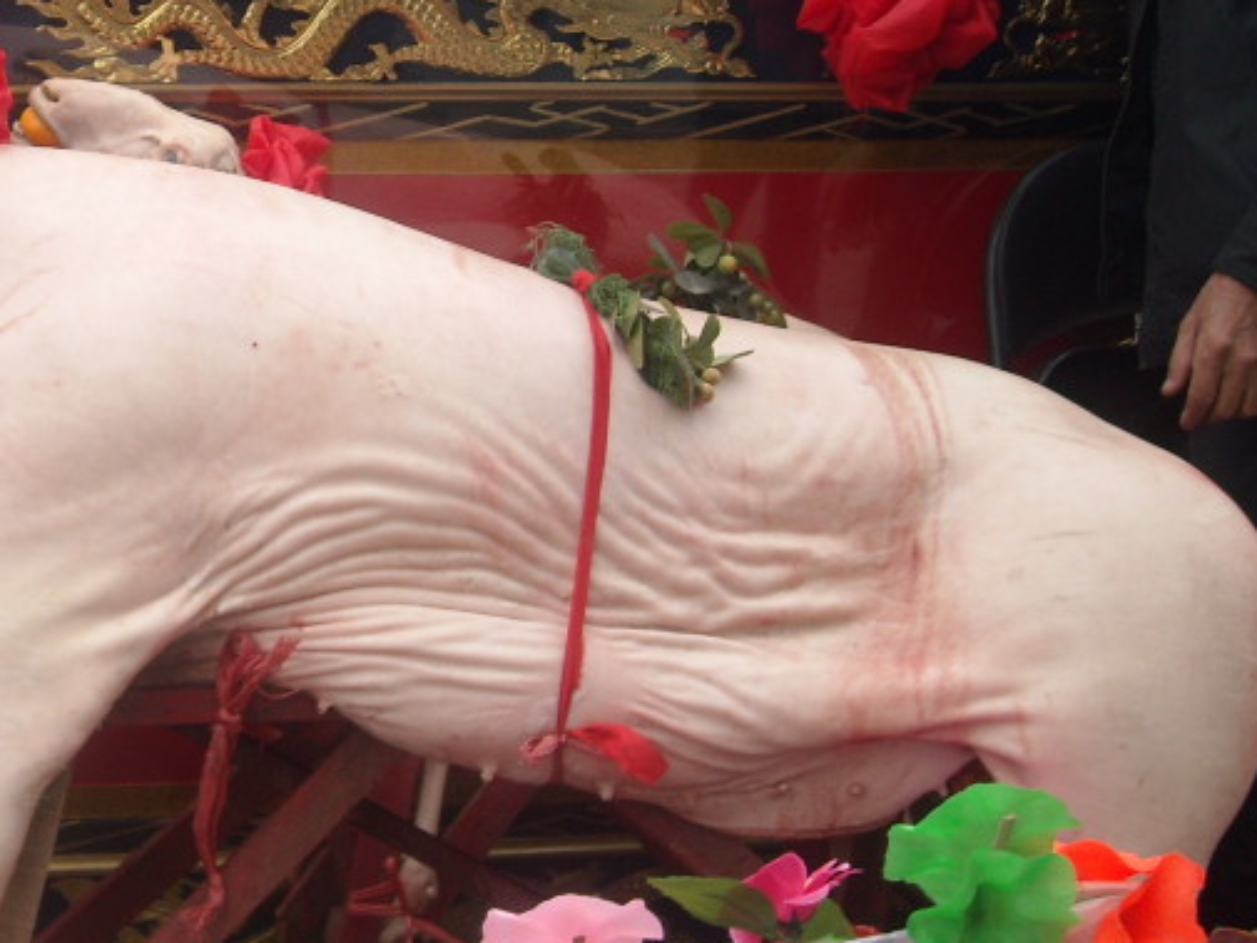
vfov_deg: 20.7
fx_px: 2579
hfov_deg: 26.5
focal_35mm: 71
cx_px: 119
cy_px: 435
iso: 64
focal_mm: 5.7
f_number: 2.8
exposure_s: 1/88
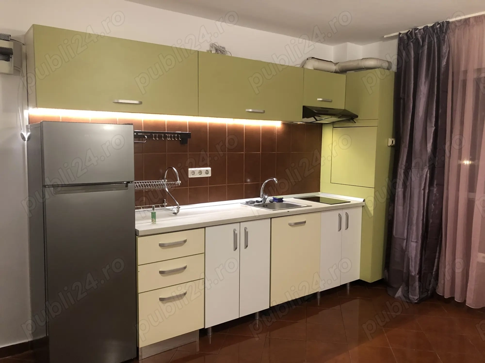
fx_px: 392
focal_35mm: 28
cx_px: 242
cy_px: 182
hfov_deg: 63.4
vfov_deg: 49.7
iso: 100
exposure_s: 1/17
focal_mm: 3.99
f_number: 1.8
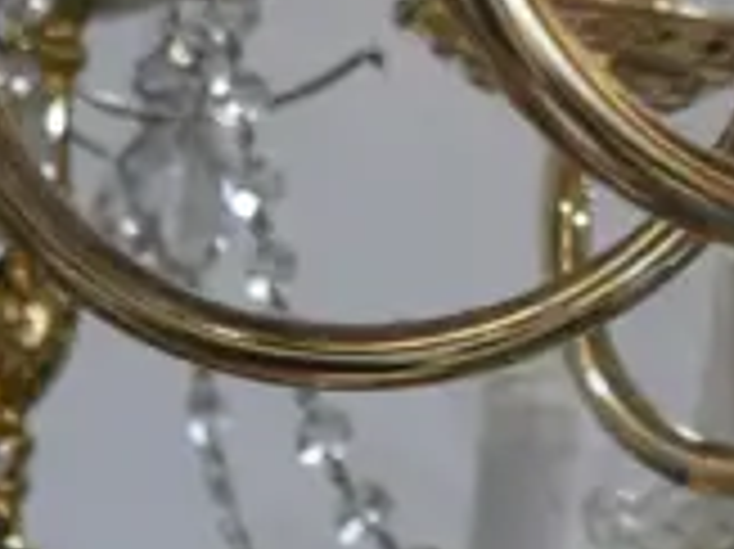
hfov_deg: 9.7
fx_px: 3729
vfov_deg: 8.0
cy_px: -574
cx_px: 1878
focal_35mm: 176
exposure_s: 1/60
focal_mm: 14
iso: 250
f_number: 3.5
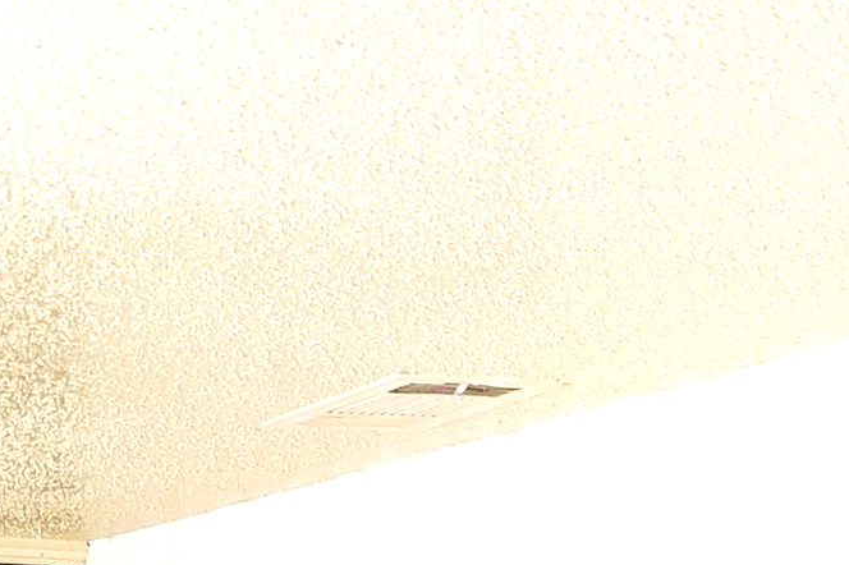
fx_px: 4219
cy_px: 969
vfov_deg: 7.5
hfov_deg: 10.9
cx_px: -591
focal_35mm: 179
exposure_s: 1/60
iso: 500
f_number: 4
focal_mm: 28
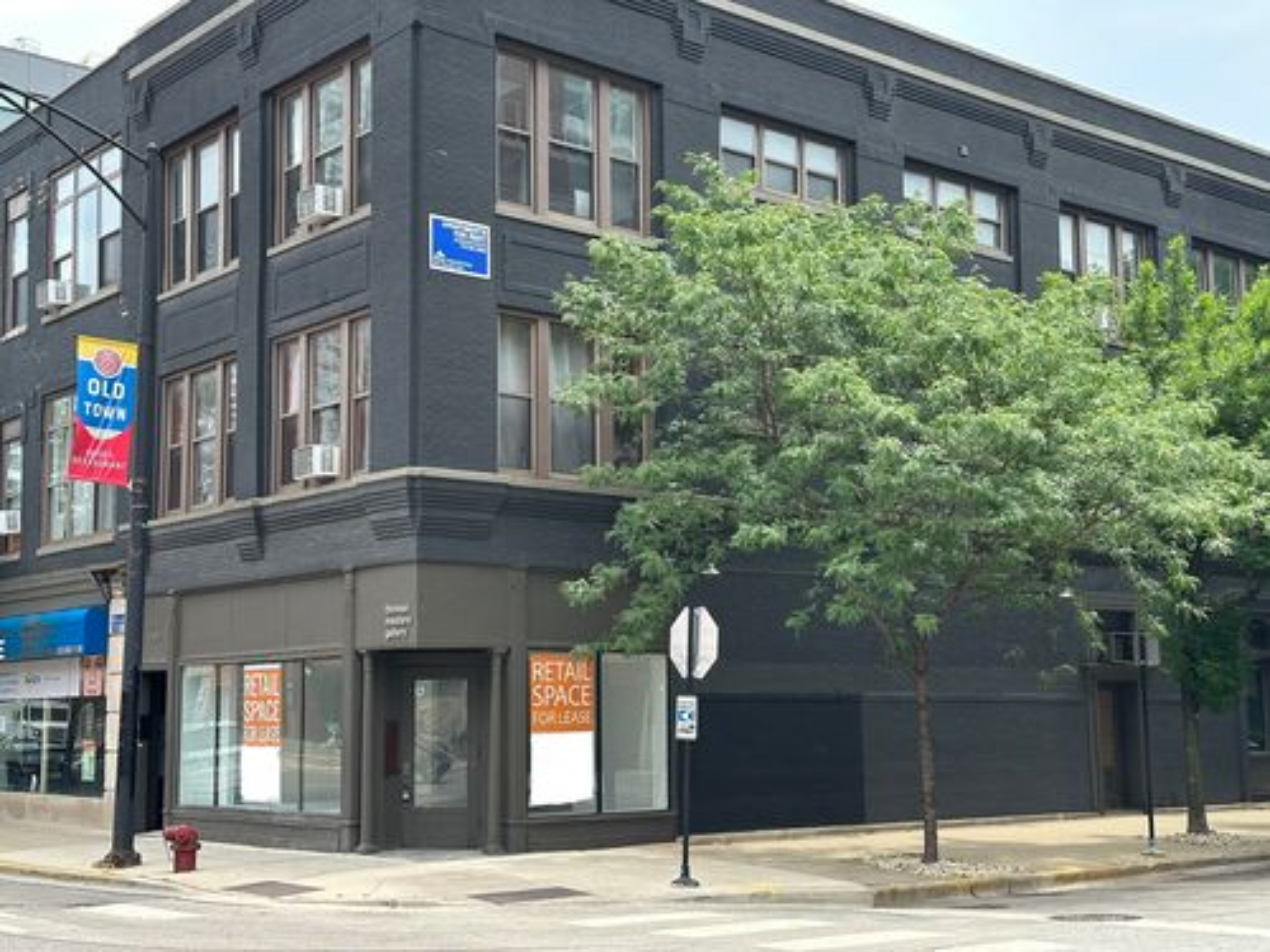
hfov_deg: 39.7
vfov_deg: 30.3
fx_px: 1761
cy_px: 476
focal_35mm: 48
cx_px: 635
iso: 64
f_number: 1.78
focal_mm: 6.86
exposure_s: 1/990
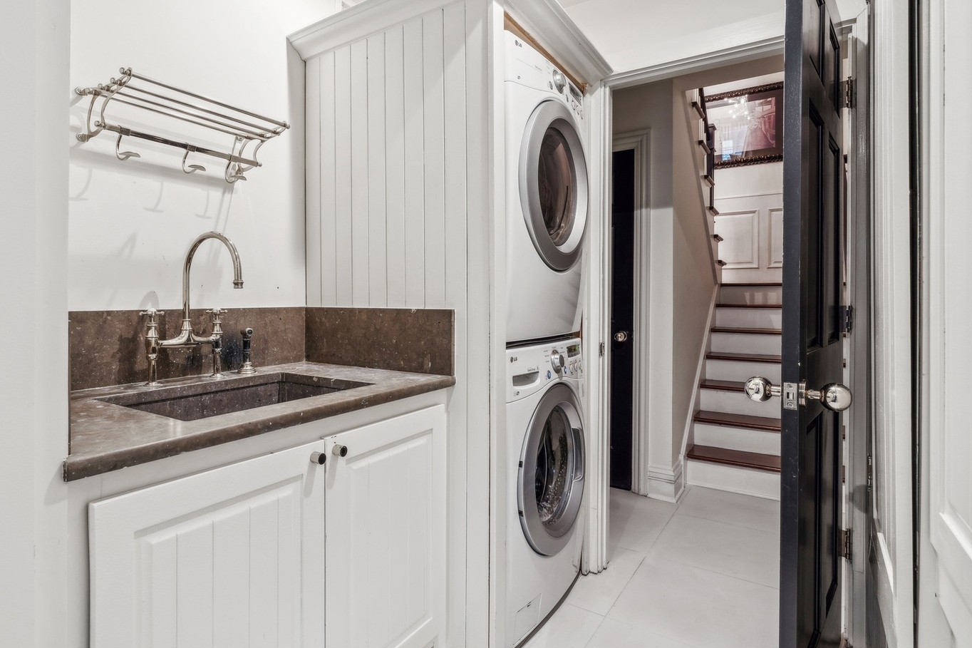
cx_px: 423
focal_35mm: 19
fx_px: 513
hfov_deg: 86.5
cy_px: 299
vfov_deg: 64.5
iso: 320
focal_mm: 16
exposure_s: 1/6
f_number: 8
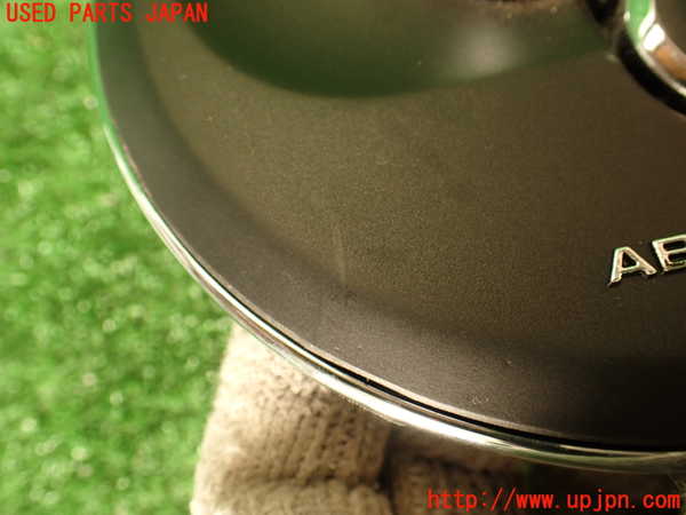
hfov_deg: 56.8
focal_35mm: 32
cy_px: 258
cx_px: 343
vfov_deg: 44.2
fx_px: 634
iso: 200
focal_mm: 5.79
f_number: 2.4
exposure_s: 1/40
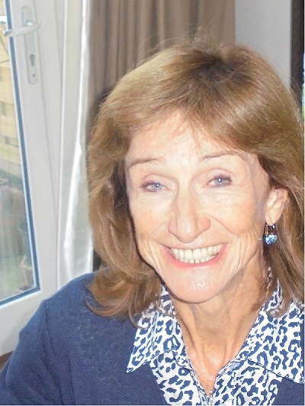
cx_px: 152
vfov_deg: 43.8
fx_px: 504
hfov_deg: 33.6
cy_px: 203
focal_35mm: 43
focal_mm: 7.8
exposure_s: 1/50
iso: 400
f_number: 4.5
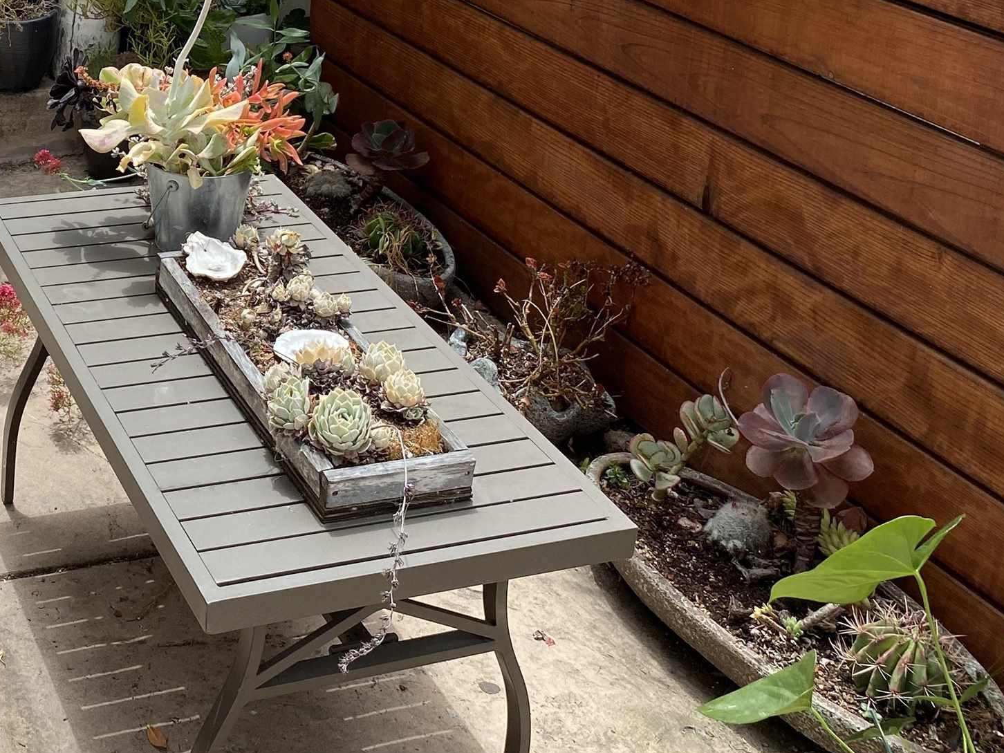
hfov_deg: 33.0
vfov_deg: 25.6
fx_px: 1595
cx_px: 83
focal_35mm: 55
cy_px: 54
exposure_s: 1/1543
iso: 32
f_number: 1.8
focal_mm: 4.25
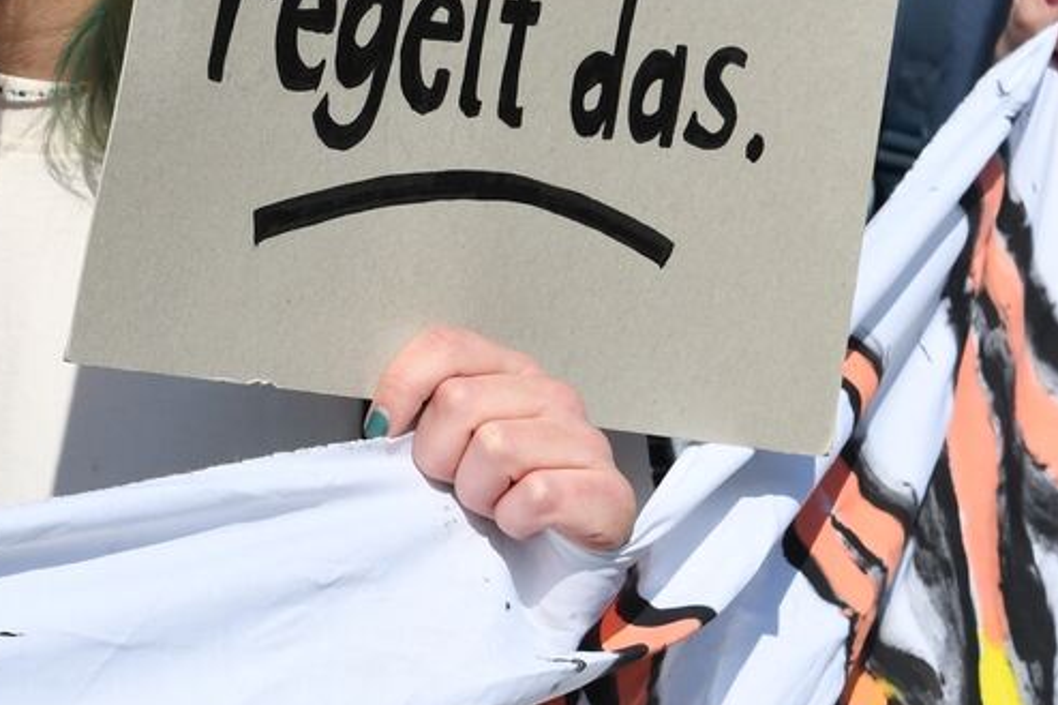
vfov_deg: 5.4
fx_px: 7491
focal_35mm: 255
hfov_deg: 8.1
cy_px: -129
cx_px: 670
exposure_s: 1/800
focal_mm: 70
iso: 200
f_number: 8
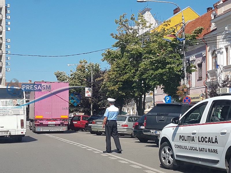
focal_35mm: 26
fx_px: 174
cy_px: 86
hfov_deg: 67.3
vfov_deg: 53.1
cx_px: 116
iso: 40
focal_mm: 4.2
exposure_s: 1/1684
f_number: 1.7
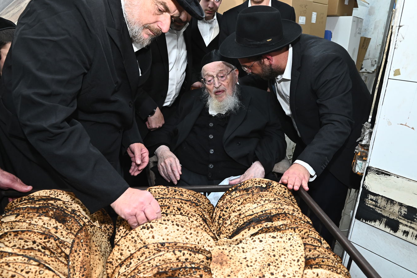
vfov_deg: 51.2
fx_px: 289
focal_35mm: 25
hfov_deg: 71.5
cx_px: 209
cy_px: 142
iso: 1600
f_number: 6.3
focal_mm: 24
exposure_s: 1/200
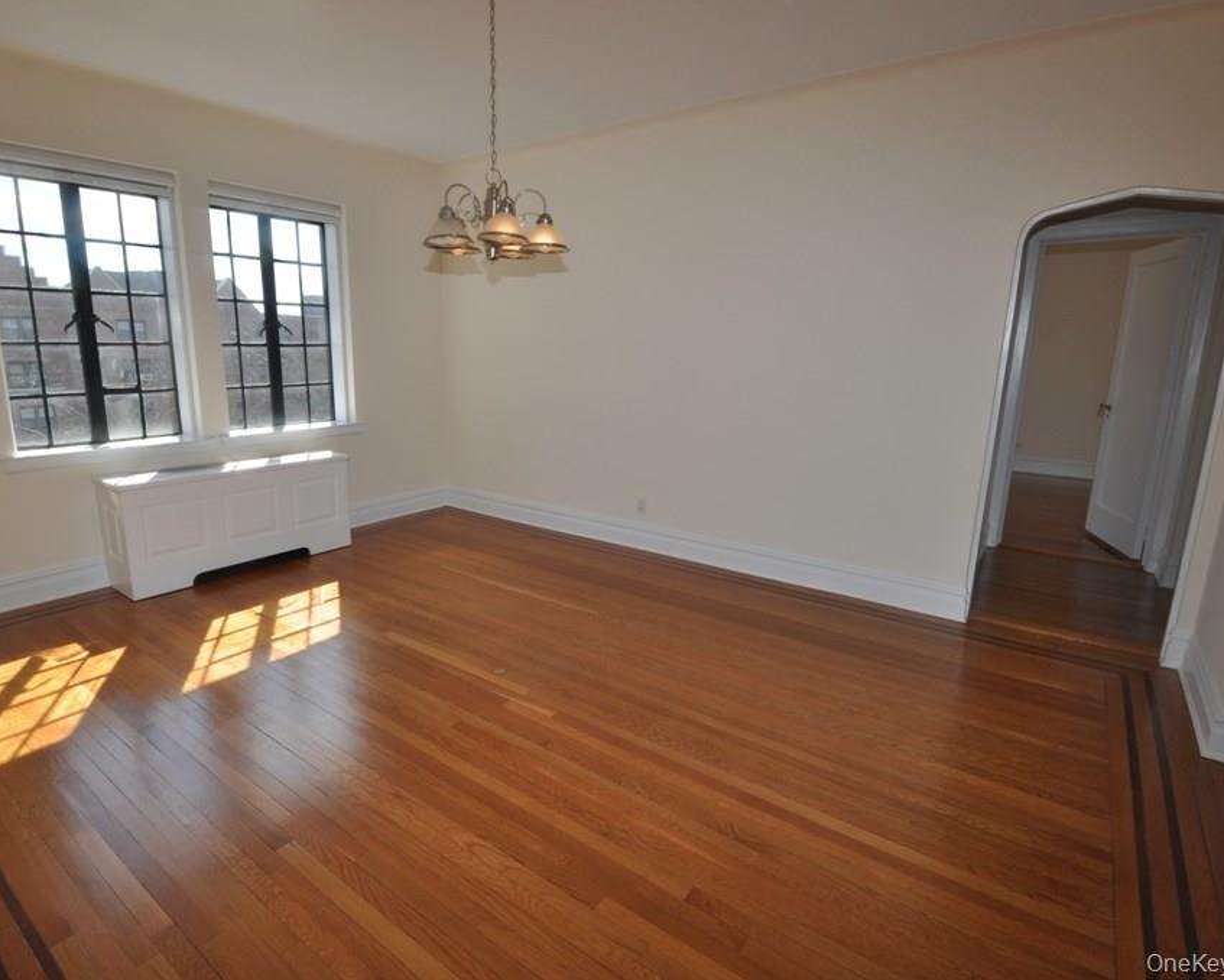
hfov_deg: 89.4
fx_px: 616
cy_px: 490
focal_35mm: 17
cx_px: 553
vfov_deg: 77.0
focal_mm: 10
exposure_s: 1/200
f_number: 8
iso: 200
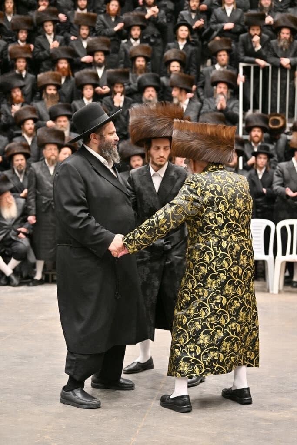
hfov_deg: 19.5
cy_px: 222
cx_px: 148
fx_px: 866
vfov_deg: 28.8
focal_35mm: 70
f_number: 3.5
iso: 400
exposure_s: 1/200
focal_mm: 70
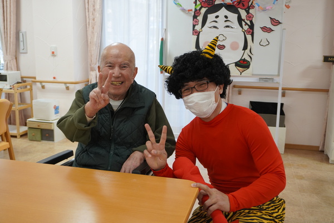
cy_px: 112
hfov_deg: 51.3
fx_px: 348
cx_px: 167
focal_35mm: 38
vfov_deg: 35.5
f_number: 4.5
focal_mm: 25
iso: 800
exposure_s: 1/160
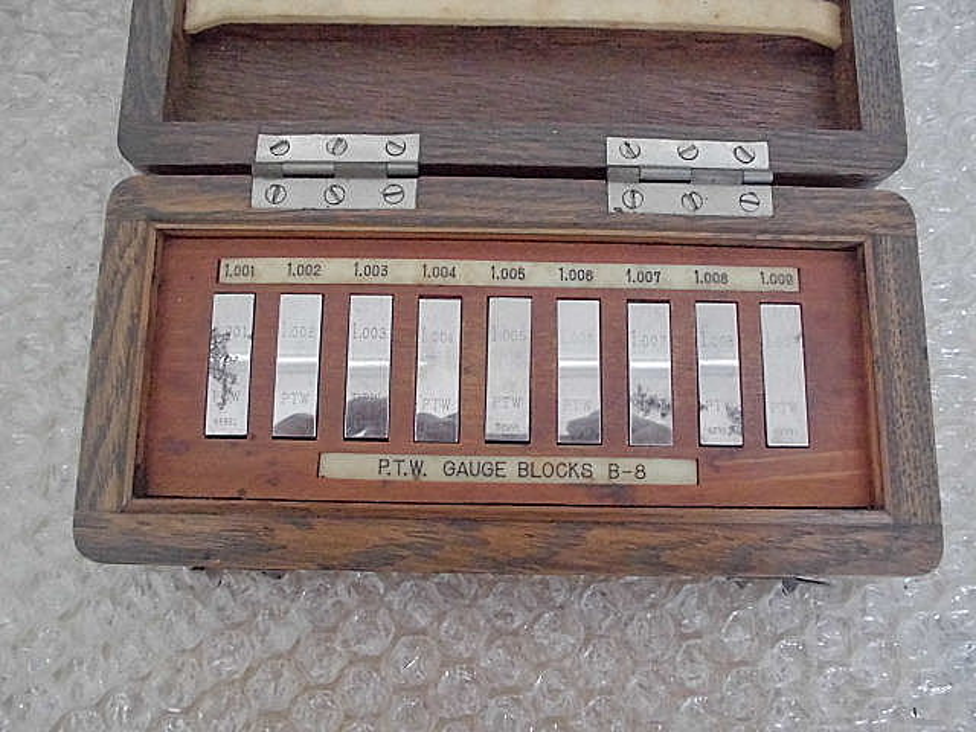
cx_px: 488
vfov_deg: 53.1
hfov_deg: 67.3
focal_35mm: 26
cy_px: 366
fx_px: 733
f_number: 3.5
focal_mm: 4.6
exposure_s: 1/60
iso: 800
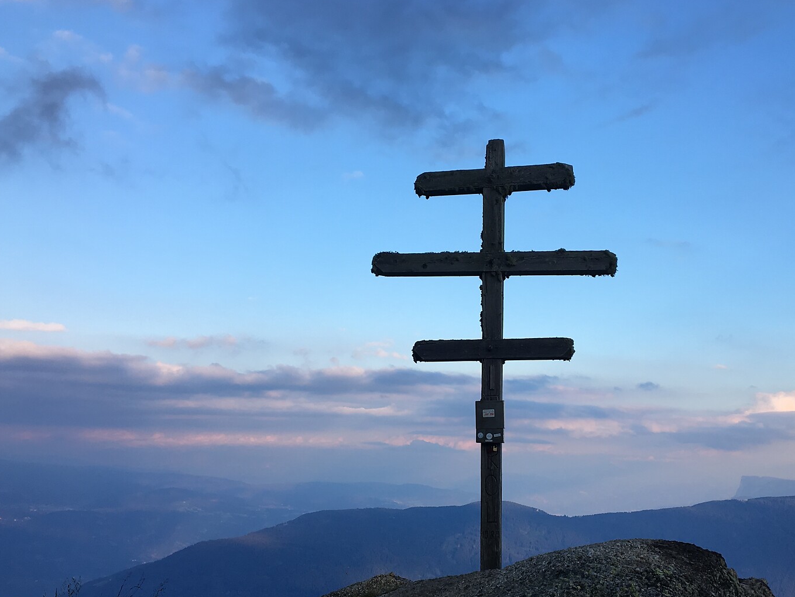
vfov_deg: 34.9
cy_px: 378
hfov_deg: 45.6
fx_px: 942
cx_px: 463
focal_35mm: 41
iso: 25
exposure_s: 1/447
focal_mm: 4.15
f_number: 2.2
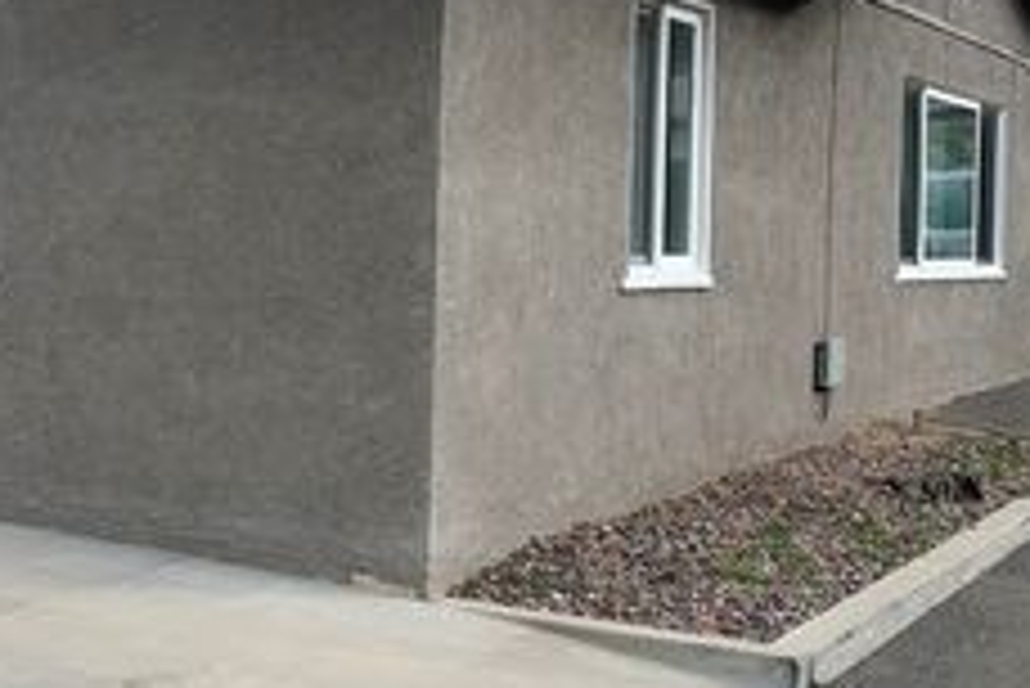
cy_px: 313
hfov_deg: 31.6
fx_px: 1689
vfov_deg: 23.0
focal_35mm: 59
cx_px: 22
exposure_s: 1/1136
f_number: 1.8
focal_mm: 4.25
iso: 25
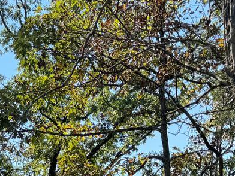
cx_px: 17
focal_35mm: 98
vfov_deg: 14.0
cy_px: 279
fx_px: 665
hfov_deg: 19.6
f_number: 1.78
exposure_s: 1/1366
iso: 80
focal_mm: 6.76
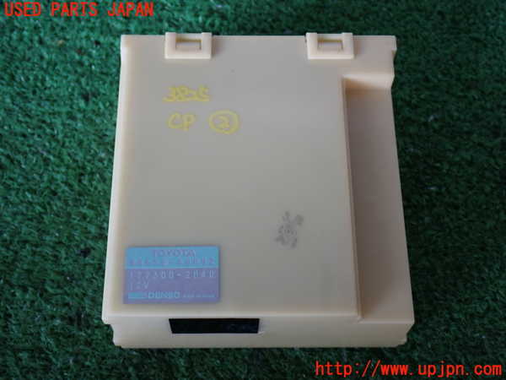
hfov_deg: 38.2
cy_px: 190
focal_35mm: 50
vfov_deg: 29.1
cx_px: 253
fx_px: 731
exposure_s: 1/80
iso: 200
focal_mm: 9.01
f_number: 3.2
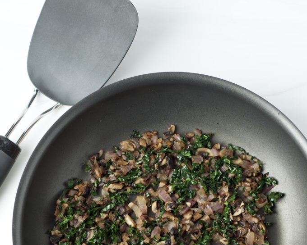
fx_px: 963
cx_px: 154
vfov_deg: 14.4
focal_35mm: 106
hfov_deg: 18.1
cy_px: 222
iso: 100
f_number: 4
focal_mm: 50
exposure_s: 1/60
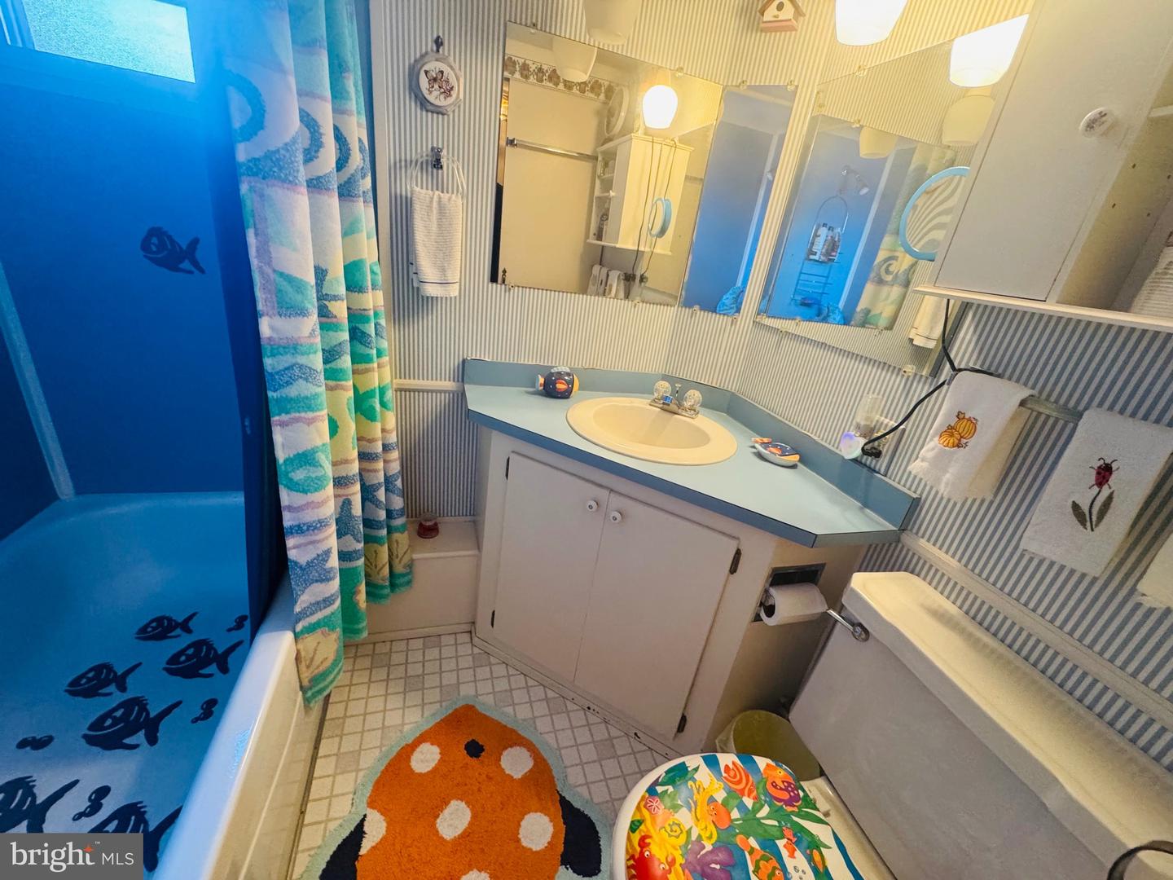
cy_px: 440
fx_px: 474
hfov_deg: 102.1
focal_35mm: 14
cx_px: 586
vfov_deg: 85.7
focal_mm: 2.22
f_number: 2.2
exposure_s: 1/60
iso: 500
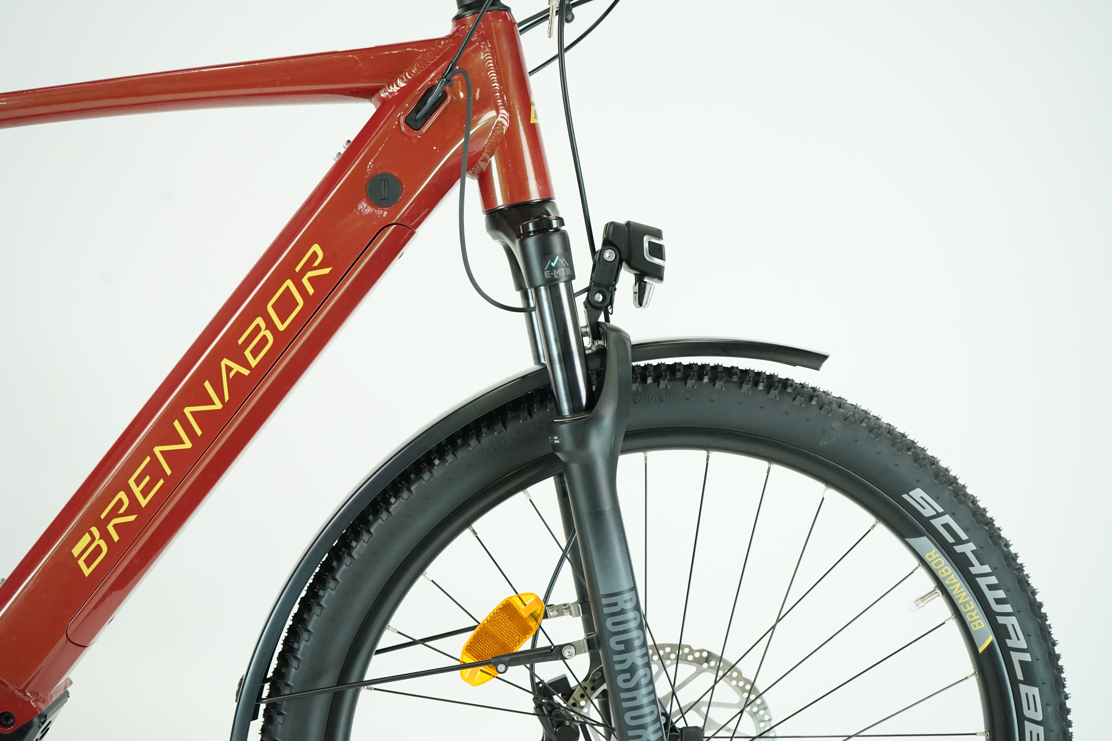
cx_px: 556
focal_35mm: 40
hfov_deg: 48.5
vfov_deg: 33.4
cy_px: 370
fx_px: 1235
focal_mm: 40
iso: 2500
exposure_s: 1/200
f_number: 5.6
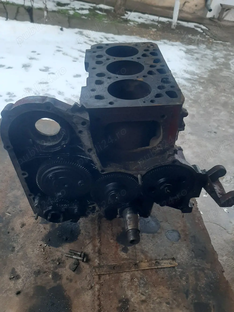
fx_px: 243
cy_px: 156
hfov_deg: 51.4
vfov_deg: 65.3
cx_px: 117
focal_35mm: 27
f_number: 1.7
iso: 64
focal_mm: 3.93
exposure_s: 1/100
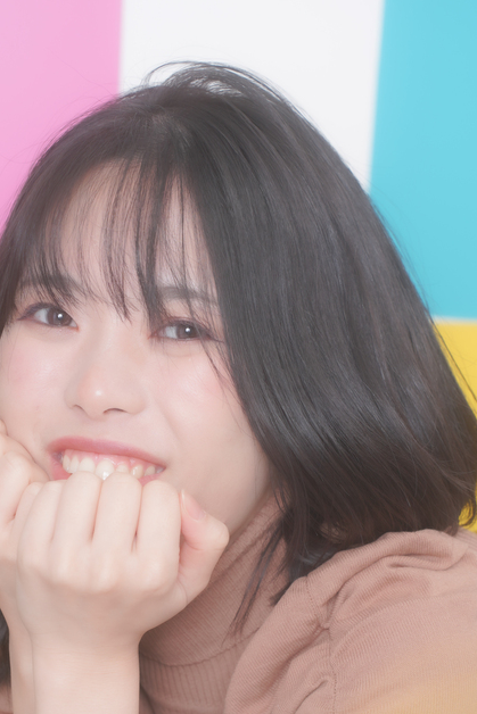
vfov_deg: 15.8
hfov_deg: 10.6
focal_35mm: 129
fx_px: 2562
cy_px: 537
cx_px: 206
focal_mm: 75
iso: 200
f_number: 5.6
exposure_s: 1/125
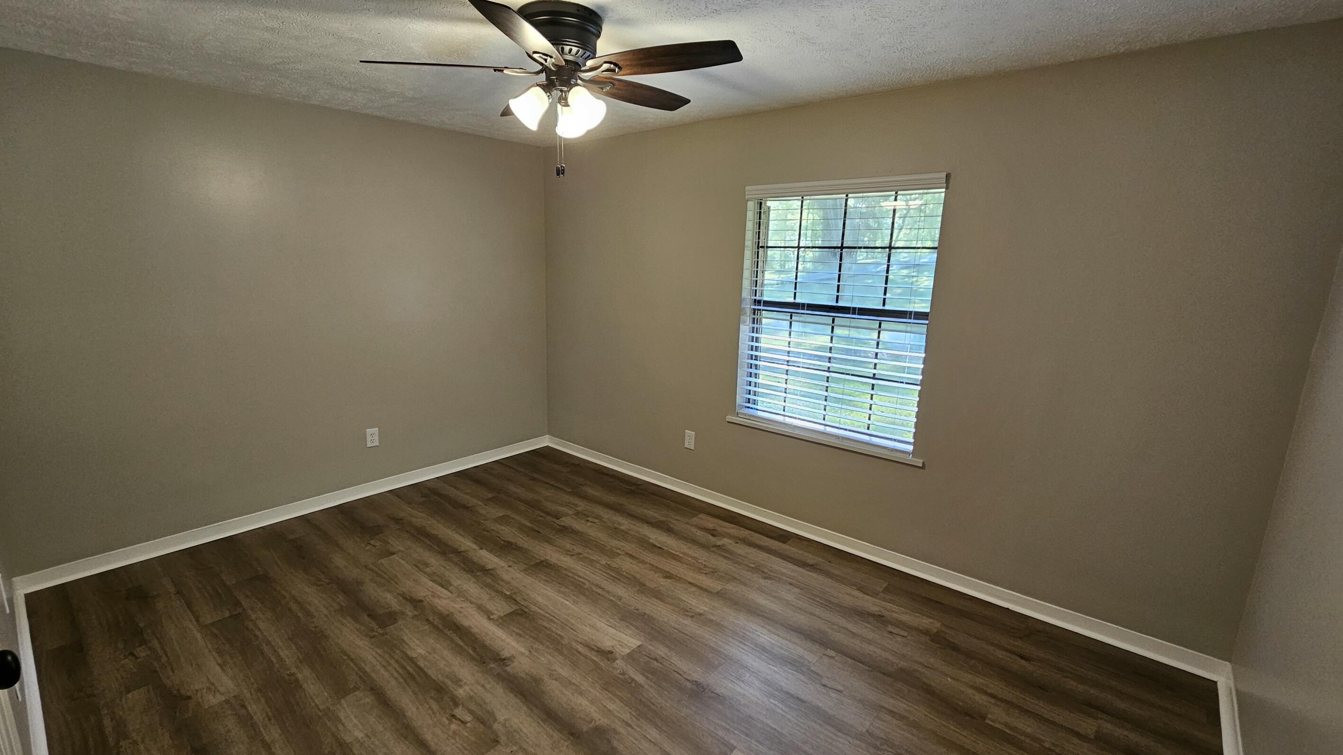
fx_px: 534
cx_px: 654
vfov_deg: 70.5
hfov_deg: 103.0
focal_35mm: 15
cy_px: 391
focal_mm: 2.2
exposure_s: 1/60
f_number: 2.2
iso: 160
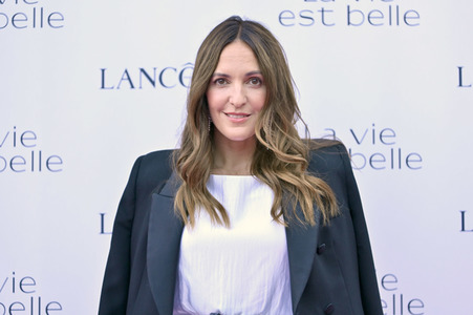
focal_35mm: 78
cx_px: 236
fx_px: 1024
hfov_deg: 26.0
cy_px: 158
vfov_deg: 17.5
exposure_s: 1/1000
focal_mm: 78
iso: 1000
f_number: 2.8
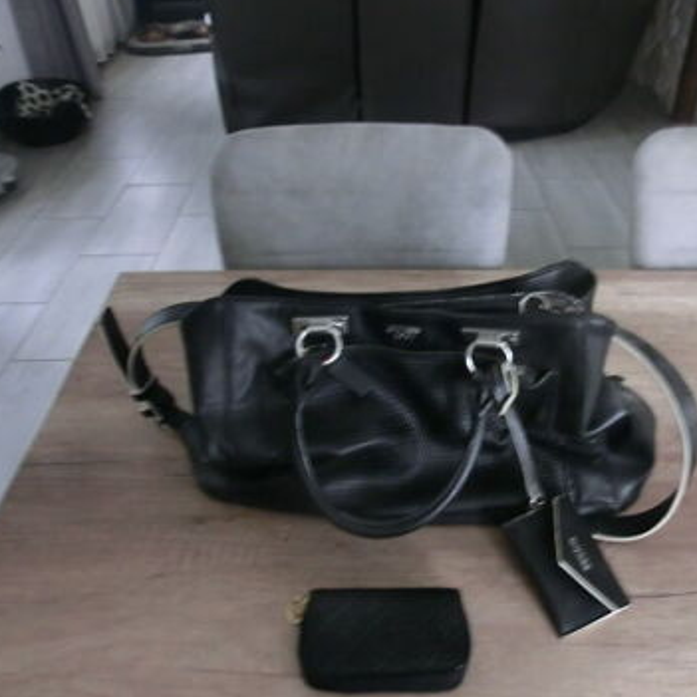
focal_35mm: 29
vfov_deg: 55.6
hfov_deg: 55.4
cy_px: 342
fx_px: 661
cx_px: 399
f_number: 3
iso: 400
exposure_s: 1/10
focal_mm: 4.24
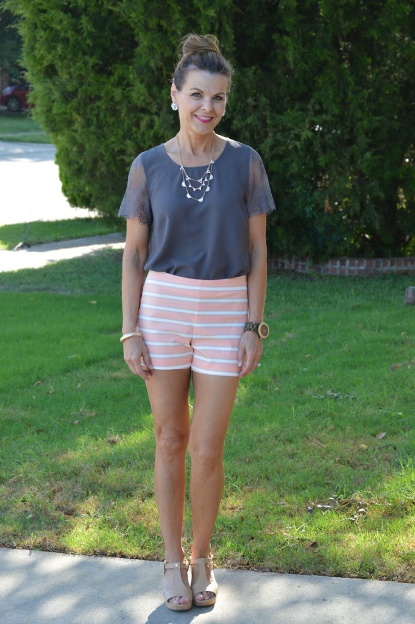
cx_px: 208
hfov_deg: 16.5
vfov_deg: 24.6
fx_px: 1429
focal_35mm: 82
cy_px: 312
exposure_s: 1/125
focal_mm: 55
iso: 280
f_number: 5.6
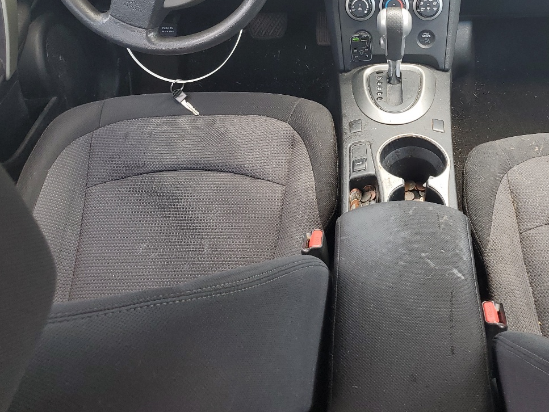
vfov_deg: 32.9
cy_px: 100
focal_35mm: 43
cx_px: 395
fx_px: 682
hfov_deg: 42.8
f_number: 1.5
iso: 50
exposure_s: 1/127
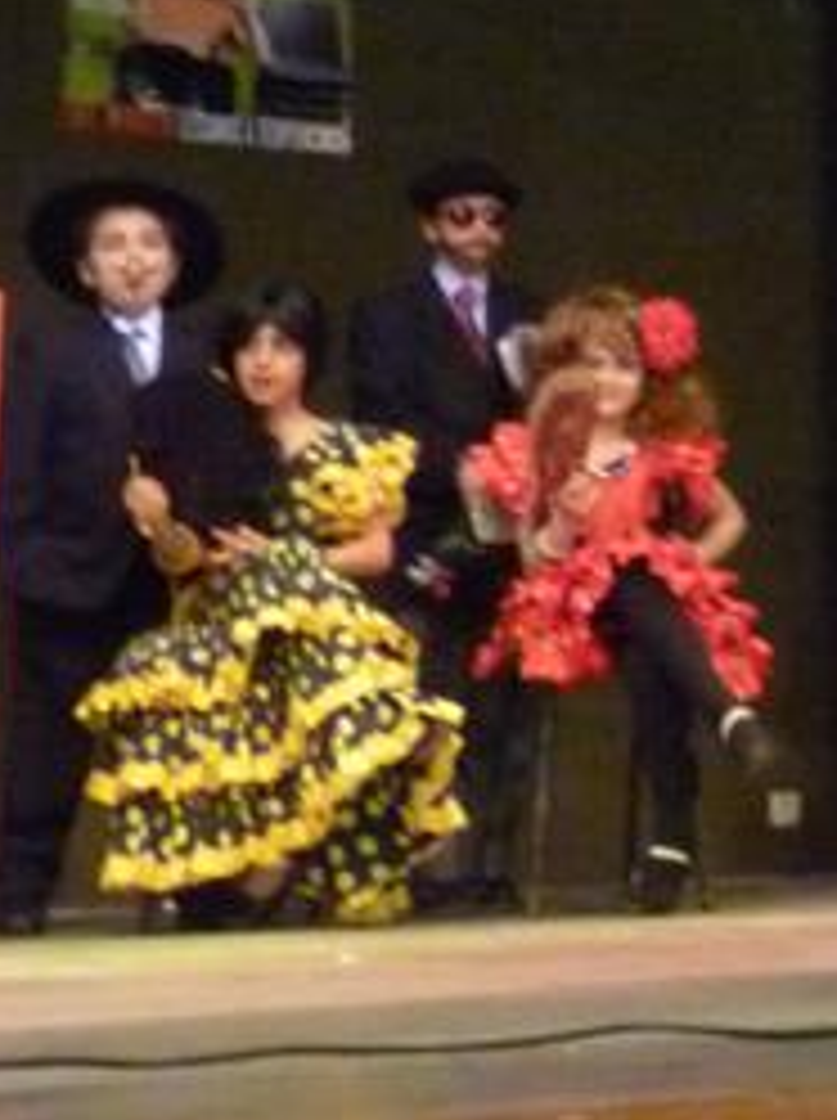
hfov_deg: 13.5
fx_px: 3329
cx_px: 1278
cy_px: 27
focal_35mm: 103
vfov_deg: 18.6
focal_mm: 4.8
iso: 800
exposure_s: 1/20
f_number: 2.8
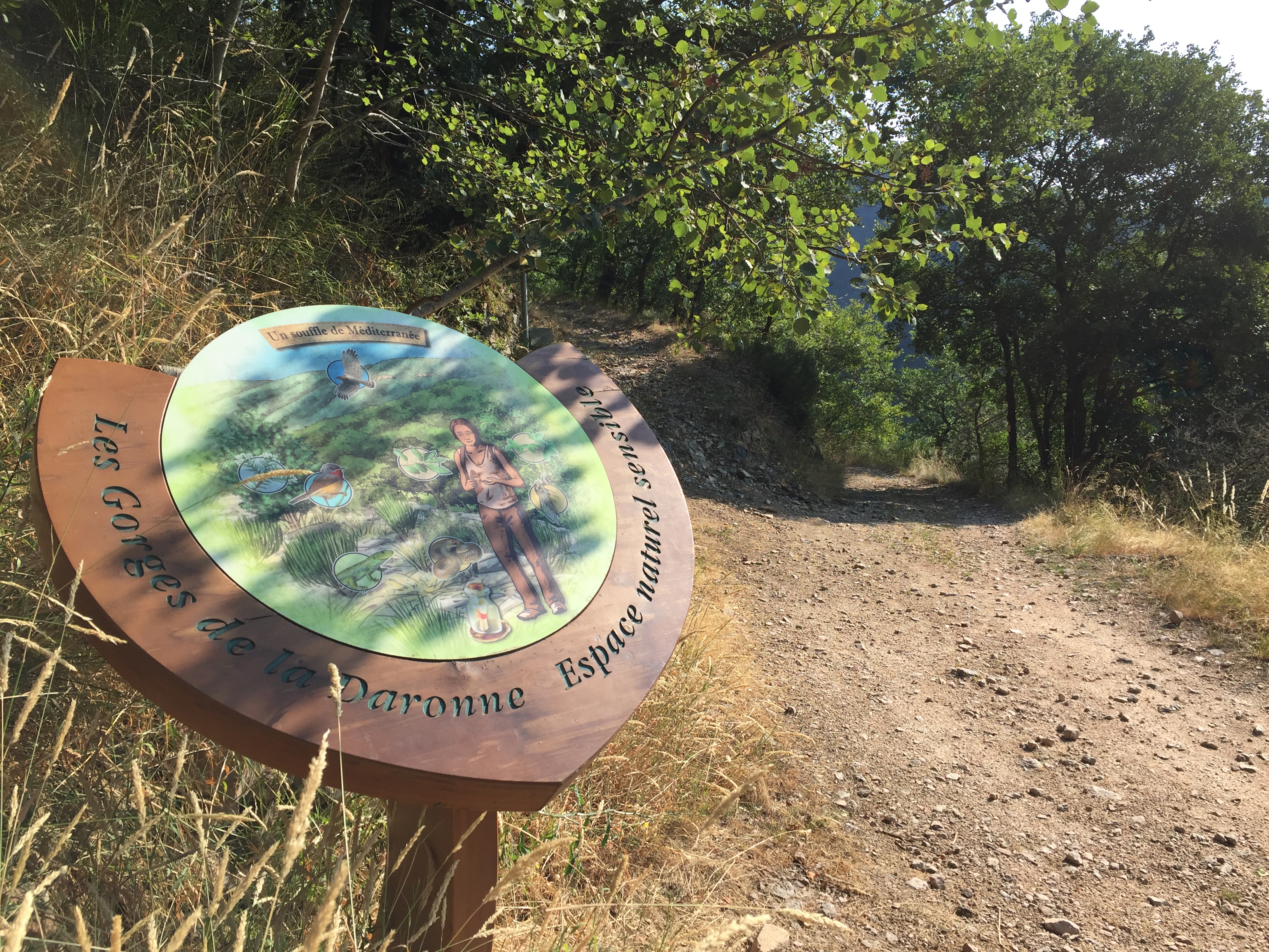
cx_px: 634
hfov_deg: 61.7
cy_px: 476
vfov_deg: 48.2
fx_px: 1063
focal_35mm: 29
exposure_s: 1/1163
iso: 32
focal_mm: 4.15
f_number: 2.2
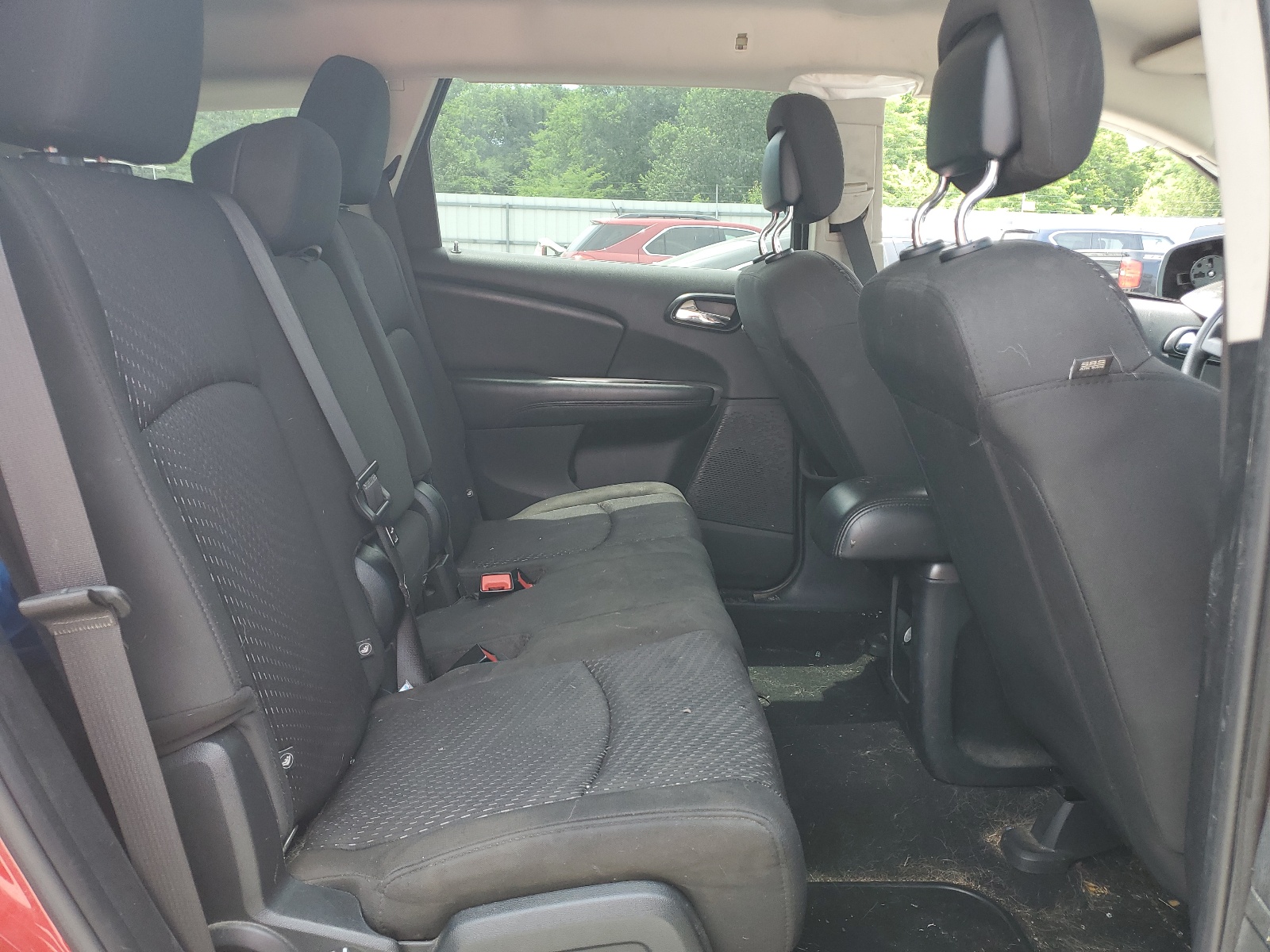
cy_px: 476
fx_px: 954
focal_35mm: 26
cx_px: 635
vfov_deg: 53.1
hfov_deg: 67.3
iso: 50
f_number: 1.5
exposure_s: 1/189
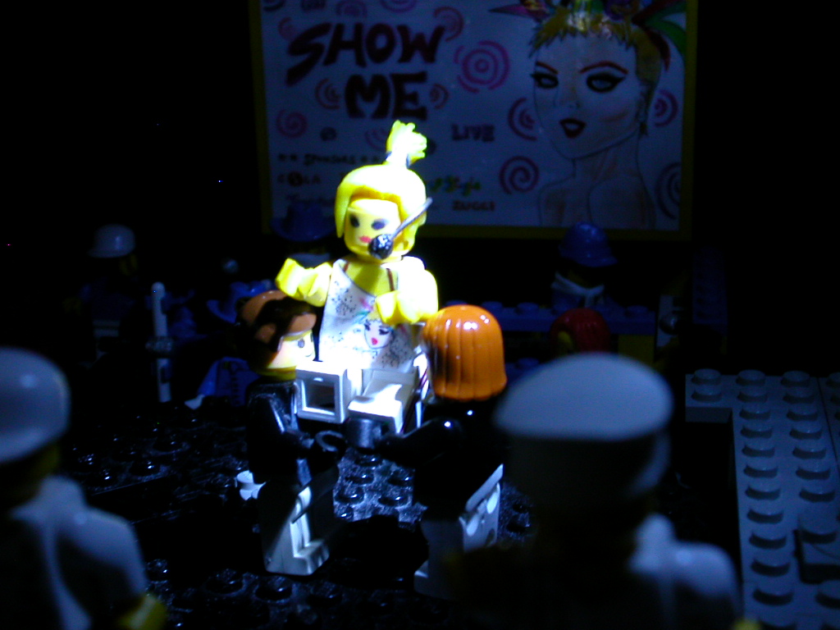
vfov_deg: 25.2
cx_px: 420
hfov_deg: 33.2
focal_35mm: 58
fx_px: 1407
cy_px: 315
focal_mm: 8.9
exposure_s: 1/2.1
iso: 200
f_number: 3.4
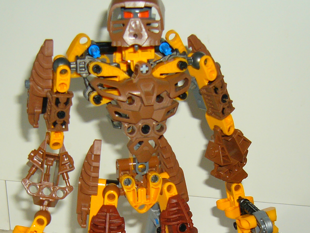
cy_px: 211
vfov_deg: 19.8
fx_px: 654
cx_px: 129
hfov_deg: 26.6
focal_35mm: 73
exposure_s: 1/60
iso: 100
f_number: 2.8
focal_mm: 5.8
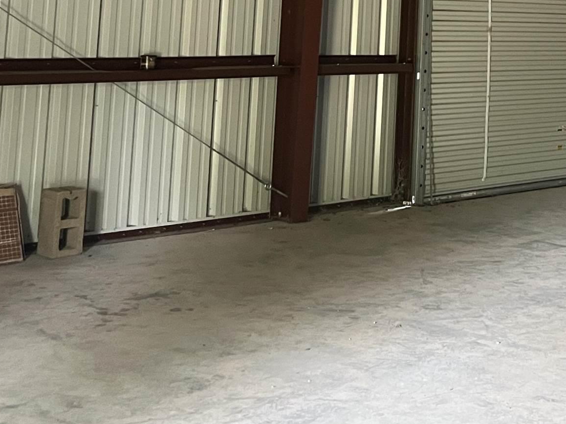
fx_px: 1128
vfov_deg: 19.8
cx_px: 517
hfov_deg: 27.1
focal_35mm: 69
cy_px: -102
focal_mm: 5.7
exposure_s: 1/49
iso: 500
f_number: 1.5
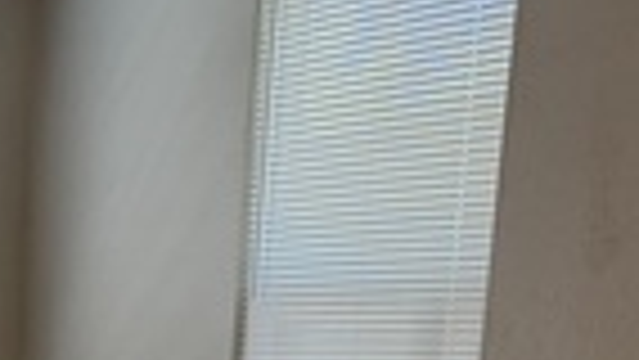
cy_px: 932
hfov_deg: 16.7
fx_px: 2000
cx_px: -288
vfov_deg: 9.0
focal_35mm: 118
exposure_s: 1/122
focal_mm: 6.76
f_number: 1.78
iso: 200
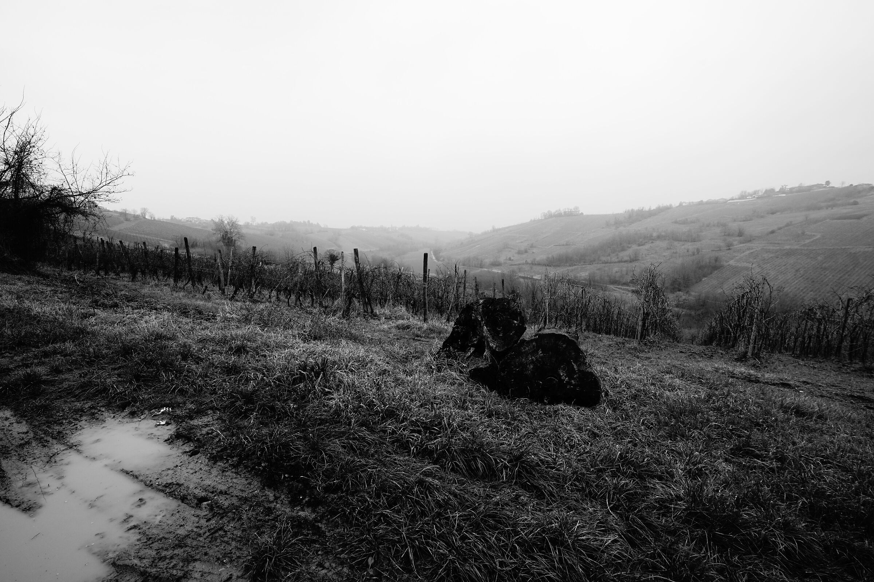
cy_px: 291
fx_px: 388
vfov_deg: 73.7
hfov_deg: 96.7
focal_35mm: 16
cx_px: 437
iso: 320
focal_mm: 16
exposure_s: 1/160
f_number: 10
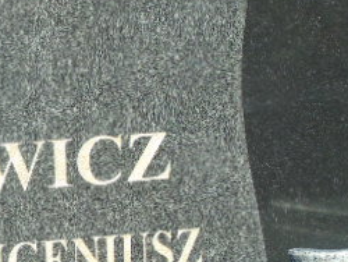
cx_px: -61
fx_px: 2777
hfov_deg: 7.1
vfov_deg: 5.4
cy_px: 258
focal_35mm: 276
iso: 80
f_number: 4.4
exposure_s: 1/320
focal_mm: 19
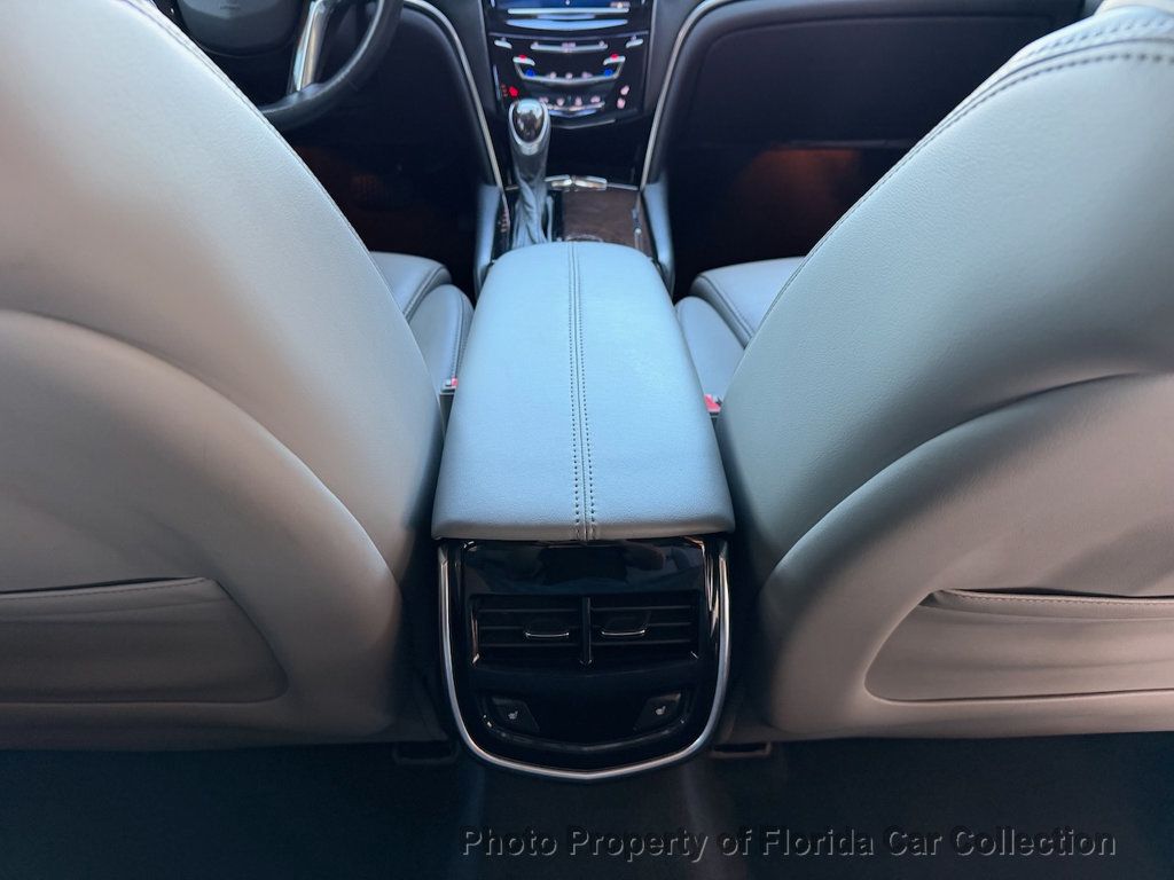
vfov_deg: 56.8
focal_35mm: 24
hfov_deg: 71.6
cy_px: 440
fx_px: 814
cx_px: 587
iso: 200
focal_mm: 6.76
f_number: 1.78
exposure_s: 1/63
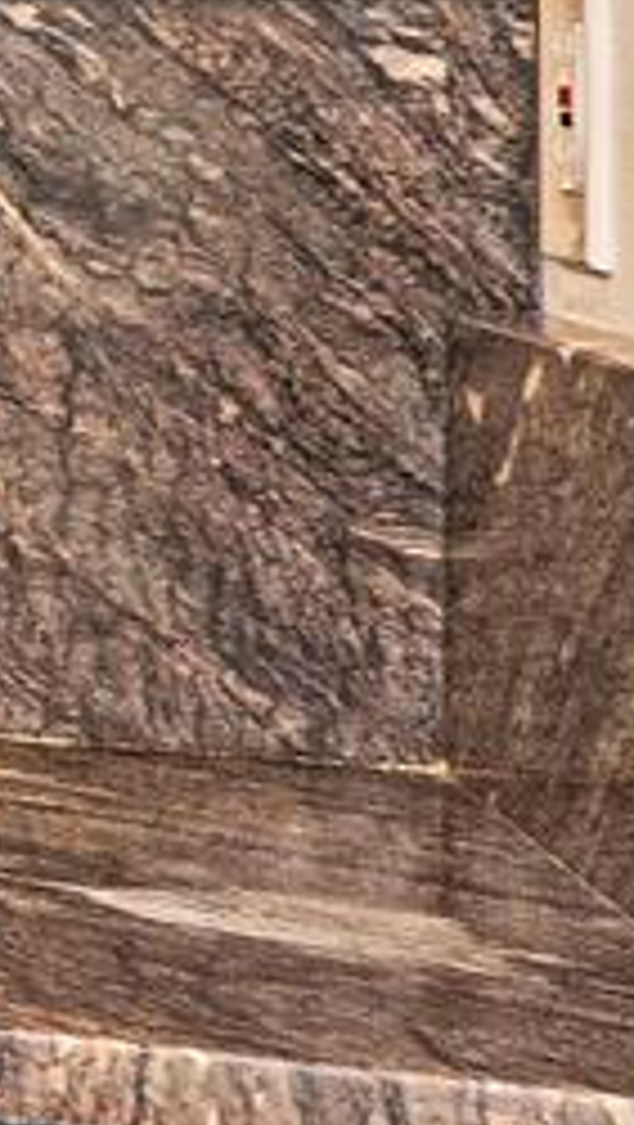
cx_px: -3372
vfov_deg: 17.6
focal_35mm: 120
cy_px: 106
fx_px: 3579
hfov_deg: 4.9
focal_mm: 7
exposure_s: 1/40
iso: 640
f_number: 4
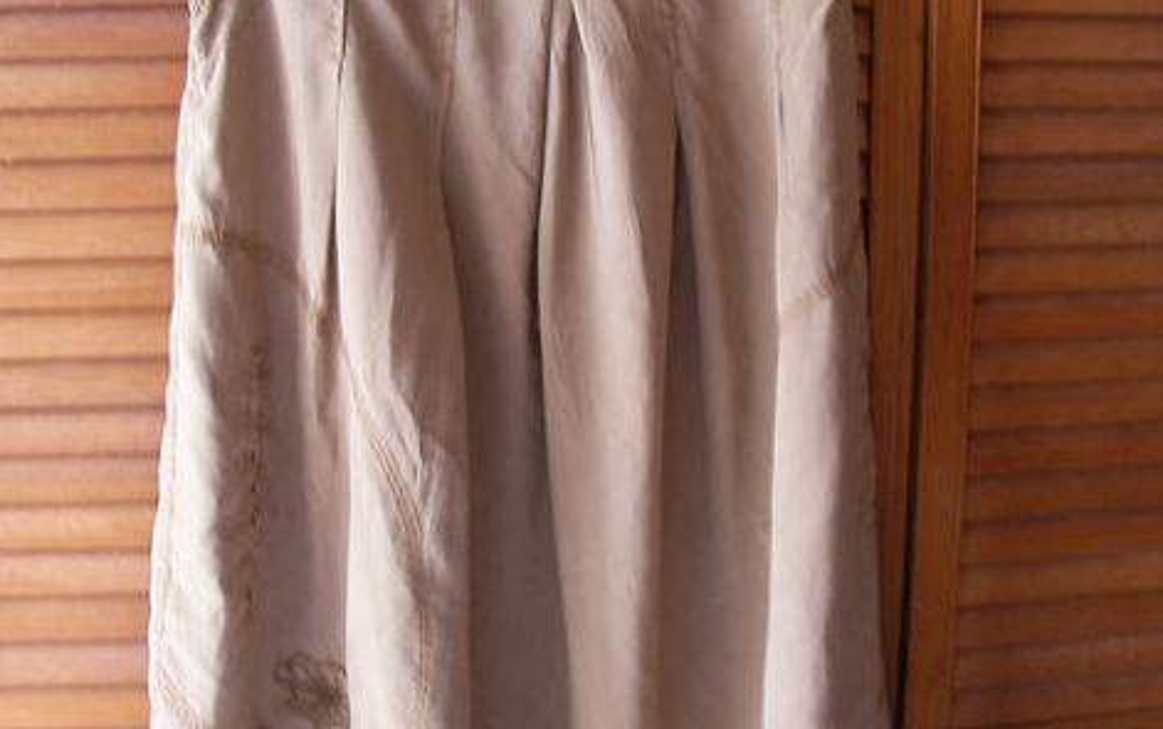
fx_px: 1871
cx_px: 585
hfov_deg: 34.5
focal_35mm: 59
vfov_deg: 22.0
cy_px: 334
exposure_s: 1/7.6
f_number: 3.5
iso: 100
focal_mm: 6.3
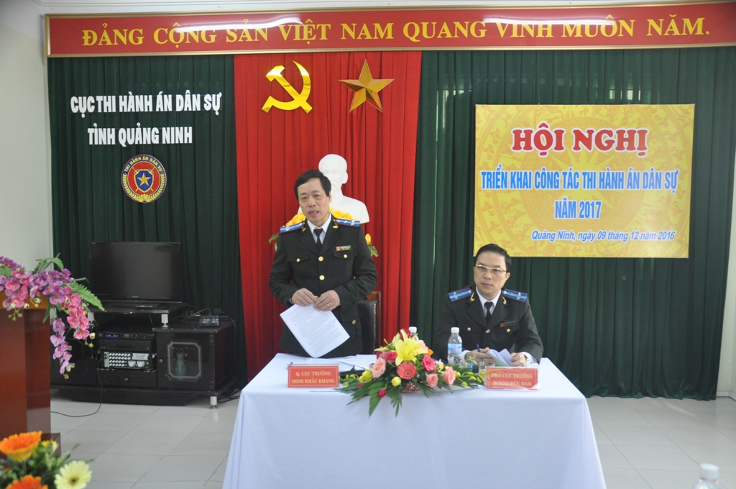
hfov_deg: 59.6
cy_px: 244
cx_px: 368
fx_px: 643
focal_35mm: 32
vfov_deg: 41.6
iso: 800
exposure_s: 1/80
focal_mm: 21
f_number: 4.5
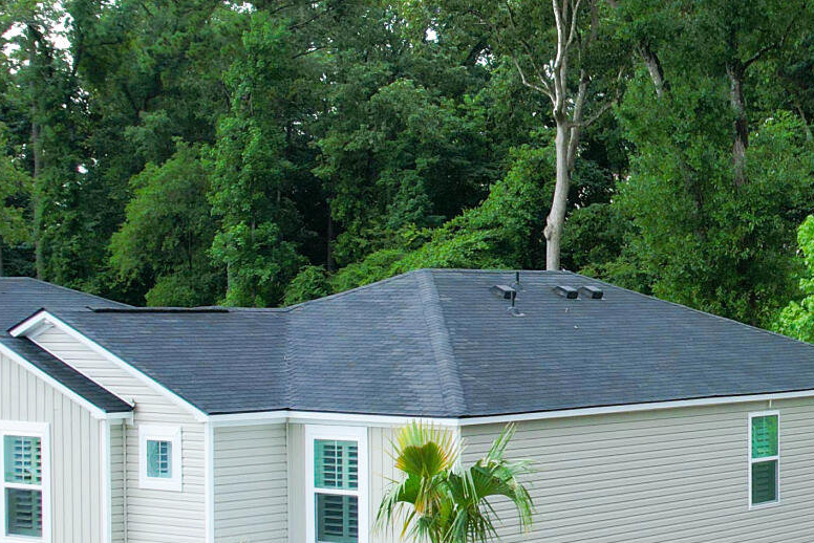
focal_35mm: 85
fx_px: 1923
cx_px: 821
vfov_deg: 16.1
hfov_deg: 22.9
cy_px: 335
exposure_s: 1/500
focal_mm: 8.38
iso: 110
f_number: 2.8
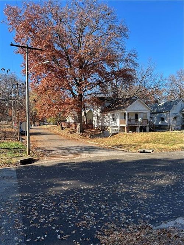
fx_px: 184
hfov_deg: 53.0
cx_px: 92
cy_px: 122
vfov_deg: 67.3
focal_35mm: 26
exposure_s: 1/1361
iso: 50
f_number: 1.5
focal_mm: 5.7
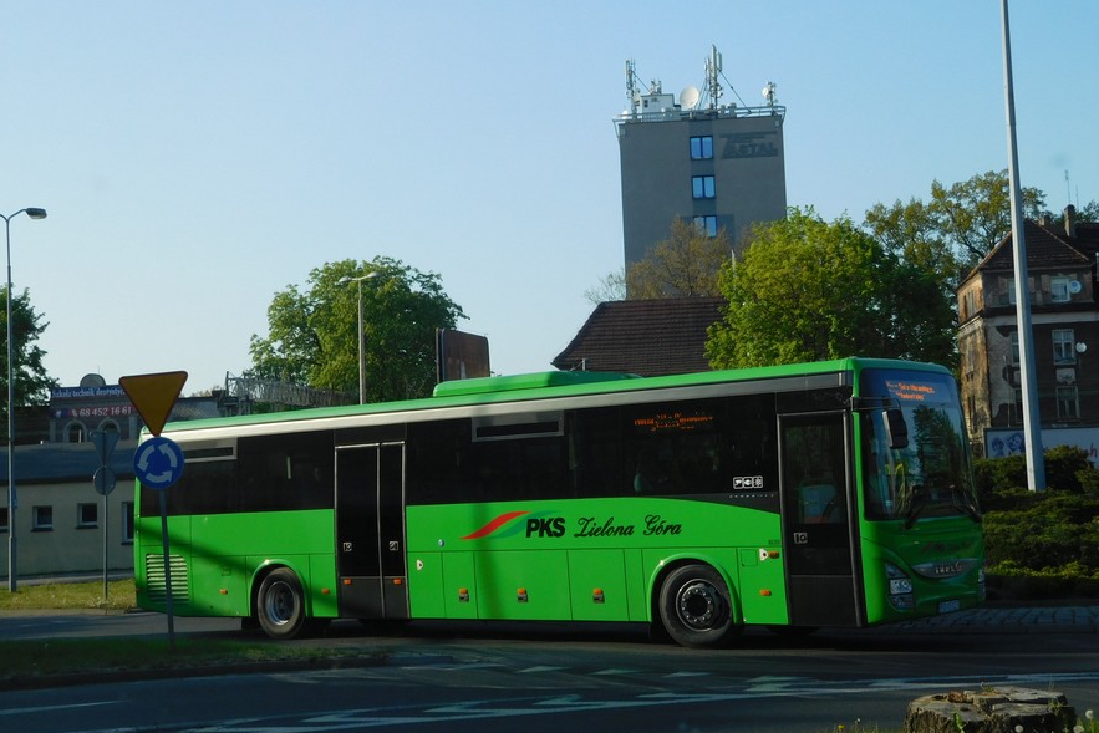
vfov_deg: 25.5
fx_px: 1618
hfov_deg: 37.5
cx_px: 556
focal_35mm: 53
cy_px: 339
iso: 125
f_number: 4.1
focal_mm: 8.9
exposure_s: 1/640
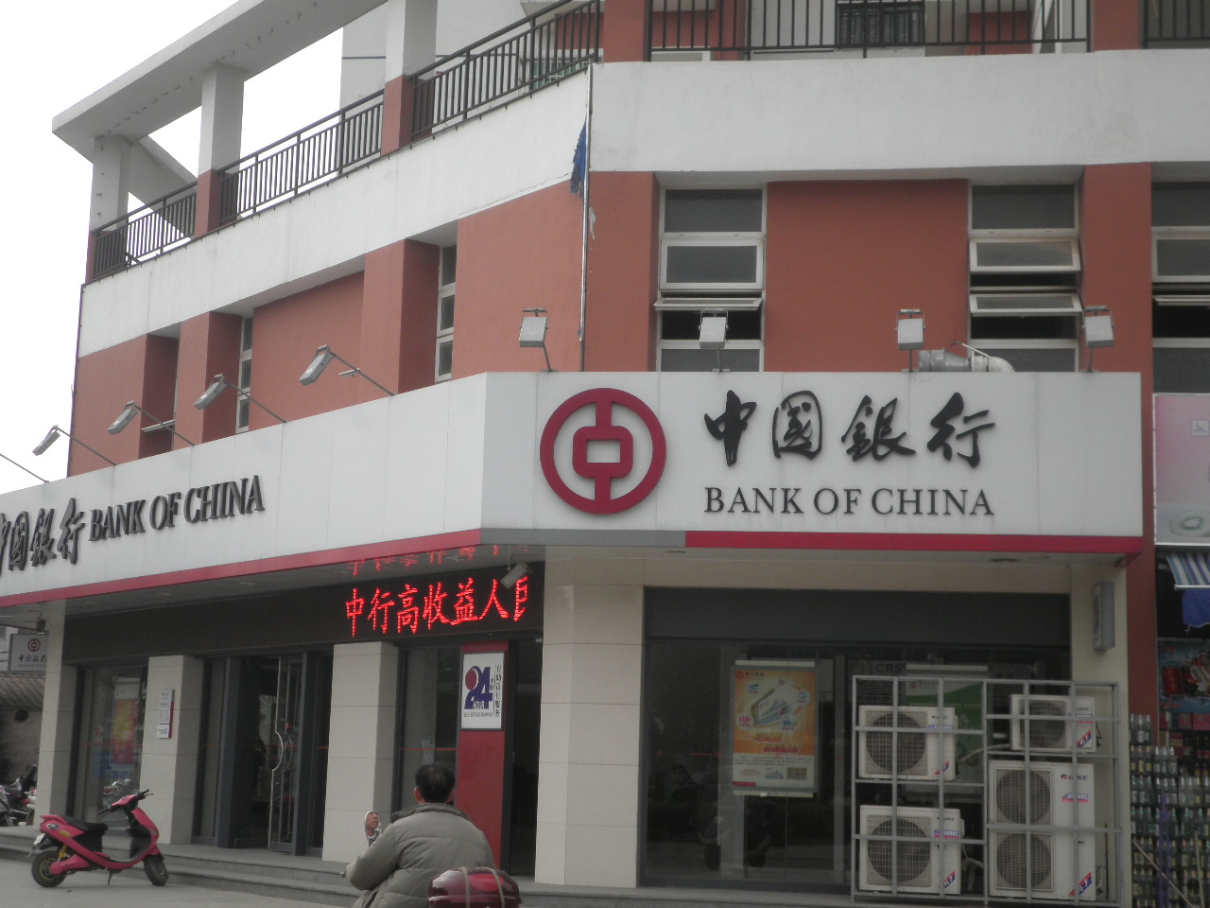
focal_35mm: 51
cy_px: 454
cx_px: 605
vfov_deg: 28.6
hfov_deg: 37.5
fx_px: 1783
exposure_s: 1/400
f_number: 3.8
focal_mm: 9
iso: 64
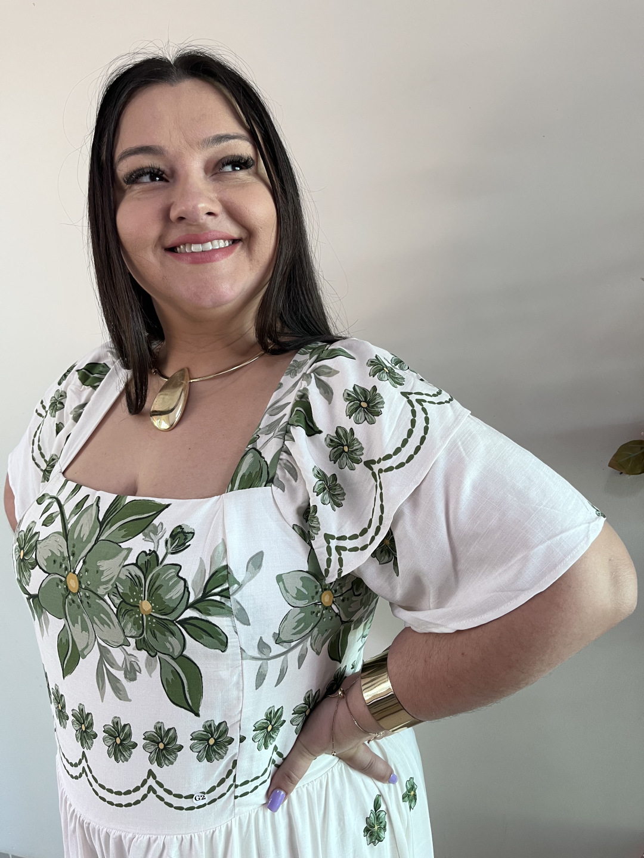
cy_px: 429
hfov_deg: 53.1
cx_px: 322
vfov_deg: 67.3
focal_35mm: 26
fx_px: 645
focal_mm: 5.1
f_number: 1.6
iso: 125
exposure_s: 1/60
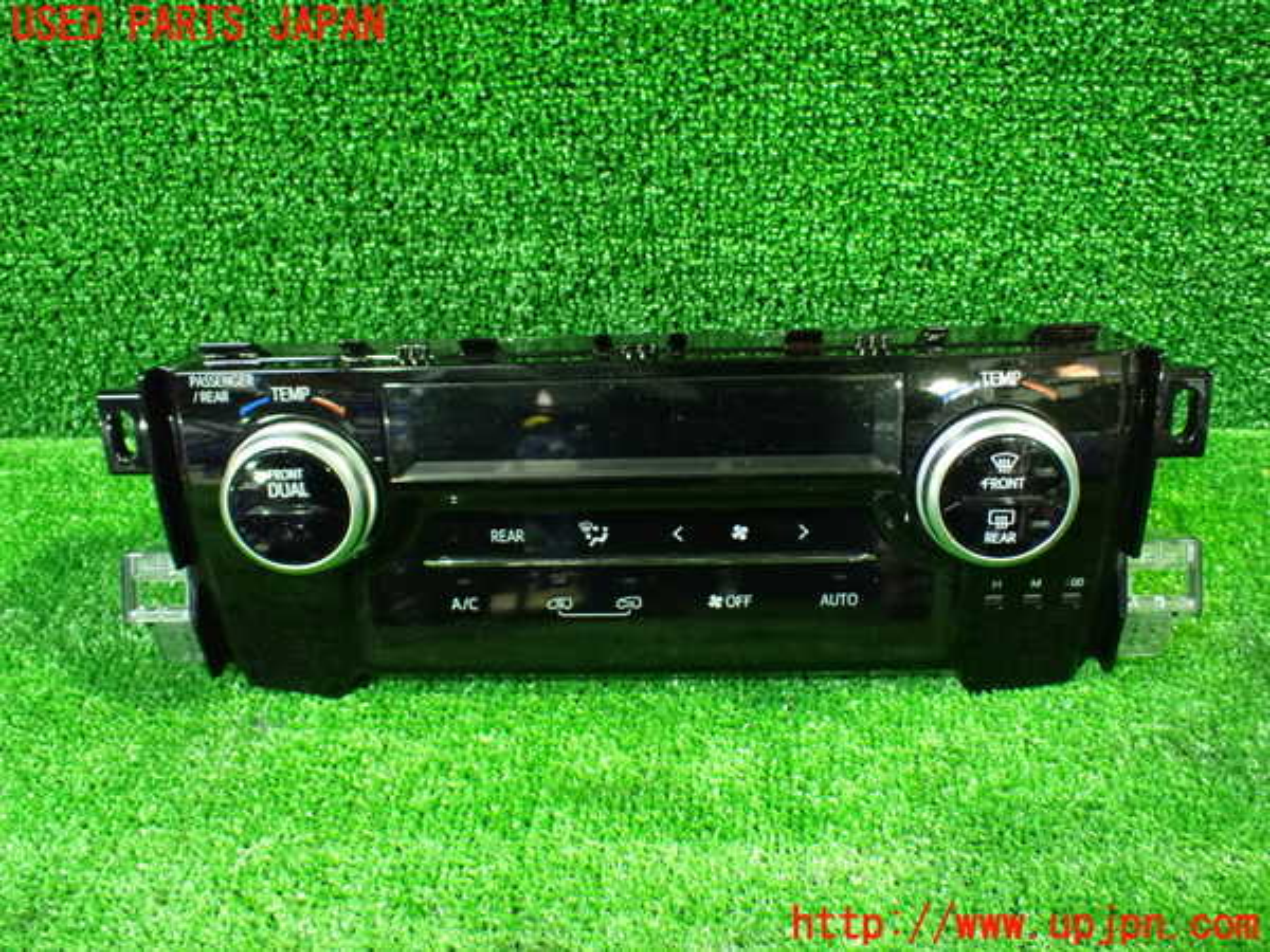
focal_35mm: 30
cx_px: 635
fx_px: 1101
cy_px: 476
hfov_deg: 60.0
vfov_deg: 46.8
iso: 1600
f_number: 2.3
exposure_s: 1/30
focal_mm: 5.4
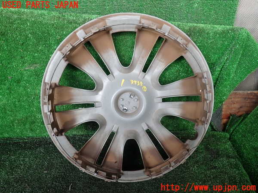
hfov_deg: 60.0
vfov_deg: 46.8
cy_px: 96
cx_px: 129
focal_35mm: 30
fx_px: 224
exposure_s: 1/60
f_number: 2.3
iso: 125
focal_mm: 5.4
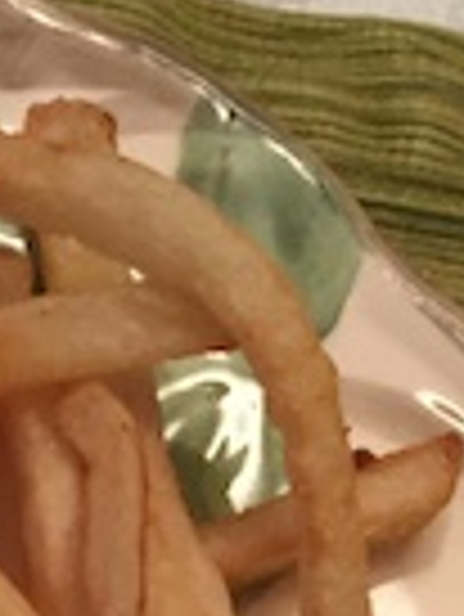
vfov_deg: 10.8
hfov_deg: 8.3
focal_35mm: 169
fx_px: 3016
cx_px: -518
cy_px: 1174
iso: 100
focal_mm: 4.15
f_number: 2.2
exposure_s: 1/30
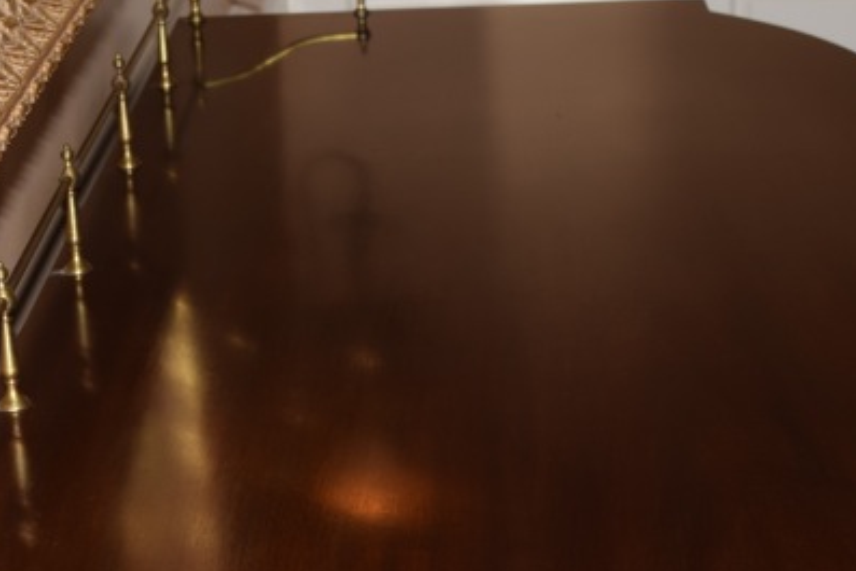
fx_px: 2789
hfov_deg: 17.4
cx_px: 481
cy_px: 542
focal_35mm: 117
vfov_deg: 11.6
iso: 100
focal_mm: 31
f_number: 8
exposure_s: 1/60
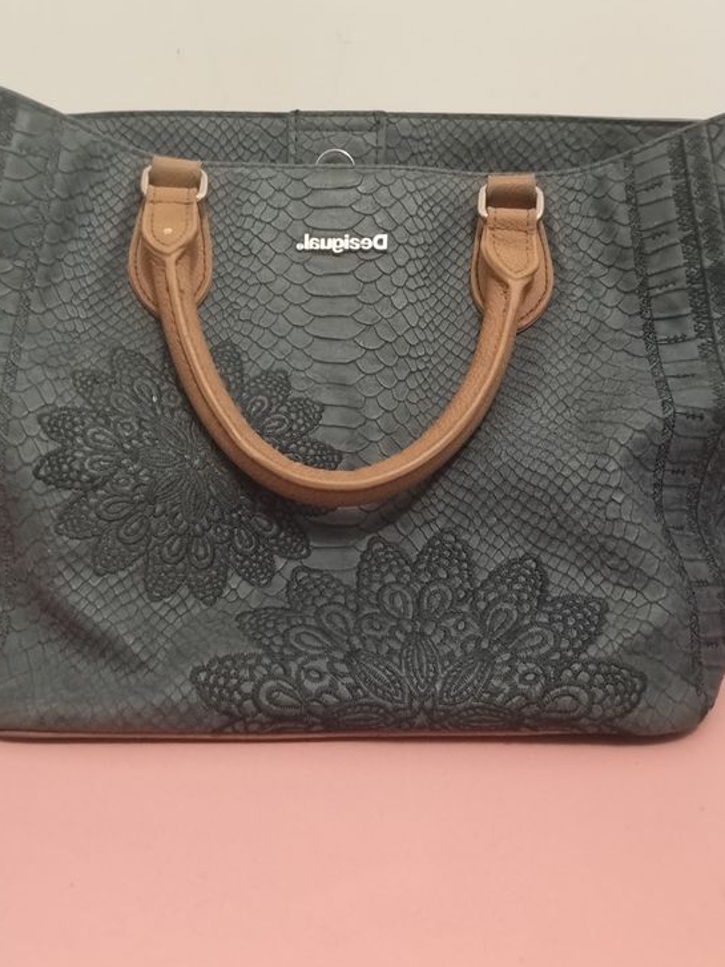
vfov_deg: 55.4
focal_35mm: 33
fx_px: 922
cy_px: 487
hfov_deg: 42.9
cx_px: 334
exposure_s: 1/33
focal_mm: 3.26
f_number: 2.4
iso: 400
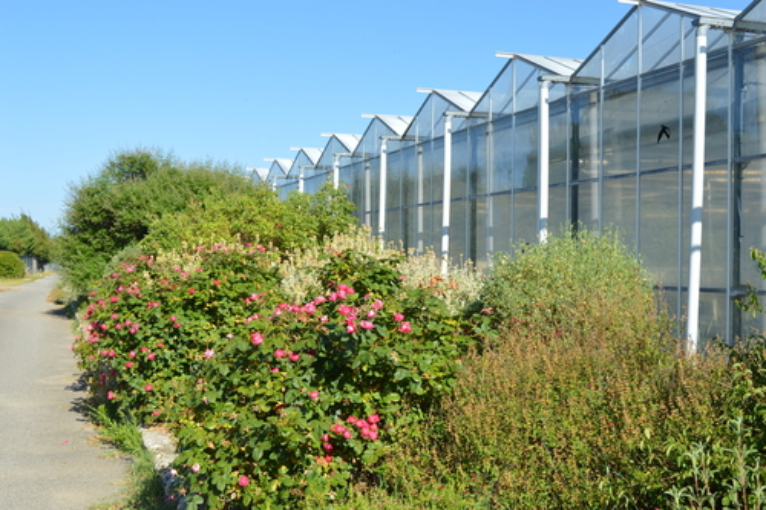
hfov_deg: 45.0
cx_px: 383
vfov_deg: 30.8
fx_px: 925
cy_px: 255
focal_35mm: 44
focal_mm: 29
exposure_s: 1/250
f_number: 8
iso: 100
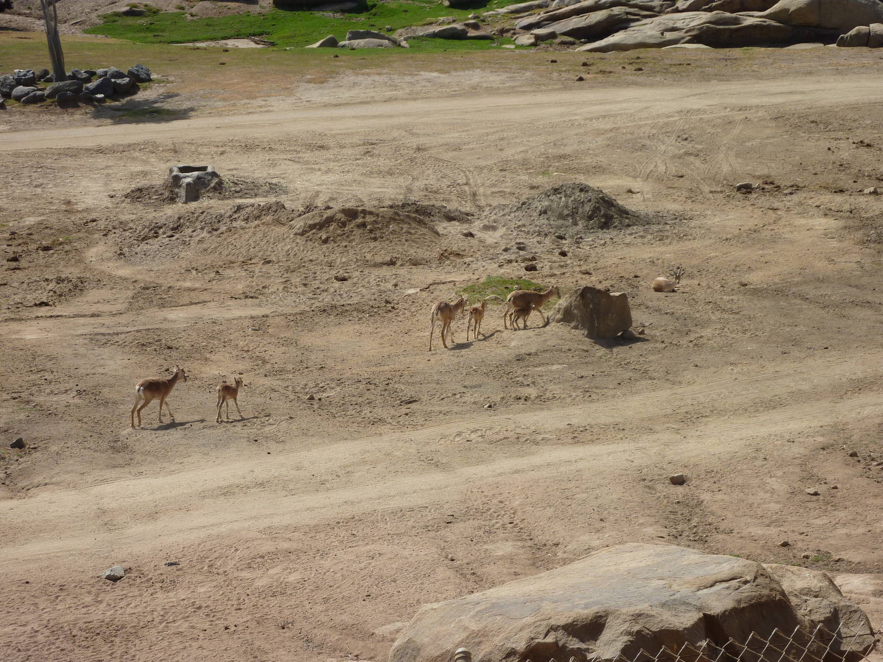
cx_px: 442
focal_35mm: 90
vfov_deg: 16.4
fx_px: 2296
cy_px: 331
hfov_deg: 21.8
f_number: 5.6
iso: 80
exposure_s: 1/500
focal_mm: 14.7
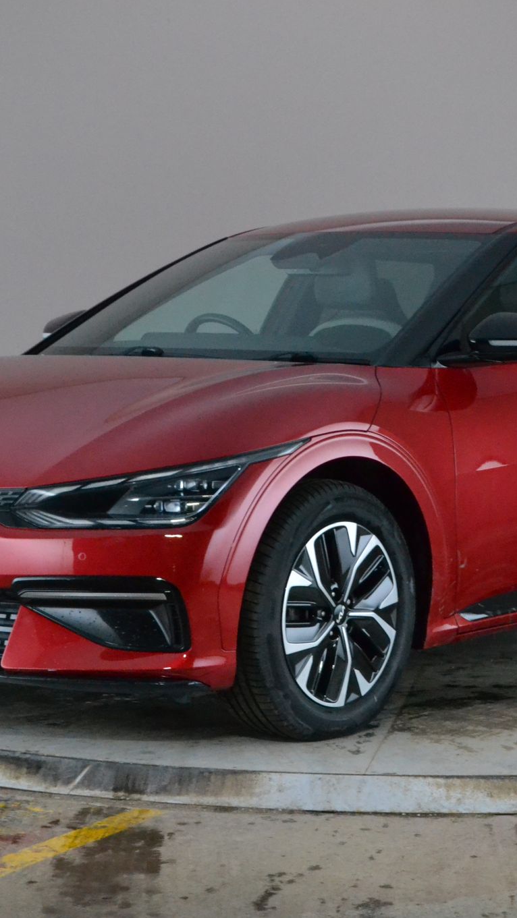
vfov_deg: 20.6
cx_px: 335
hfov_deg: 11.6
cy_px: 458
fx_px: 2534
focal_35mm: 104
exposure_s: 1/50
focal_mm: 44
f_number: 11
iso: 3200
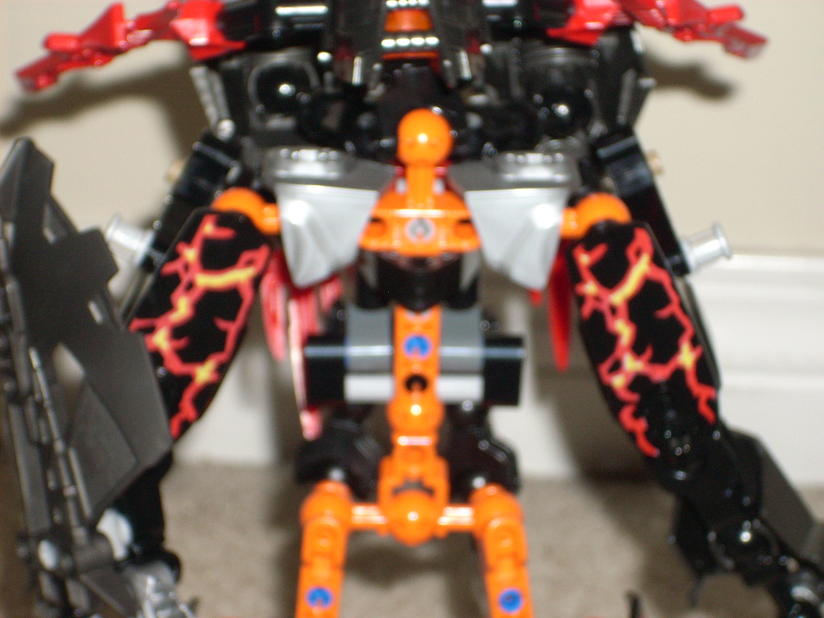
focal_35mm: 113
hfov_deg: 17.4
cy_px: 309
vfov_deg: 13.1
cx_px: 412
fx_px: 2690
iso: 200
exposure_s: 1/60
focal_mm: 18.6
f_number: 5.2
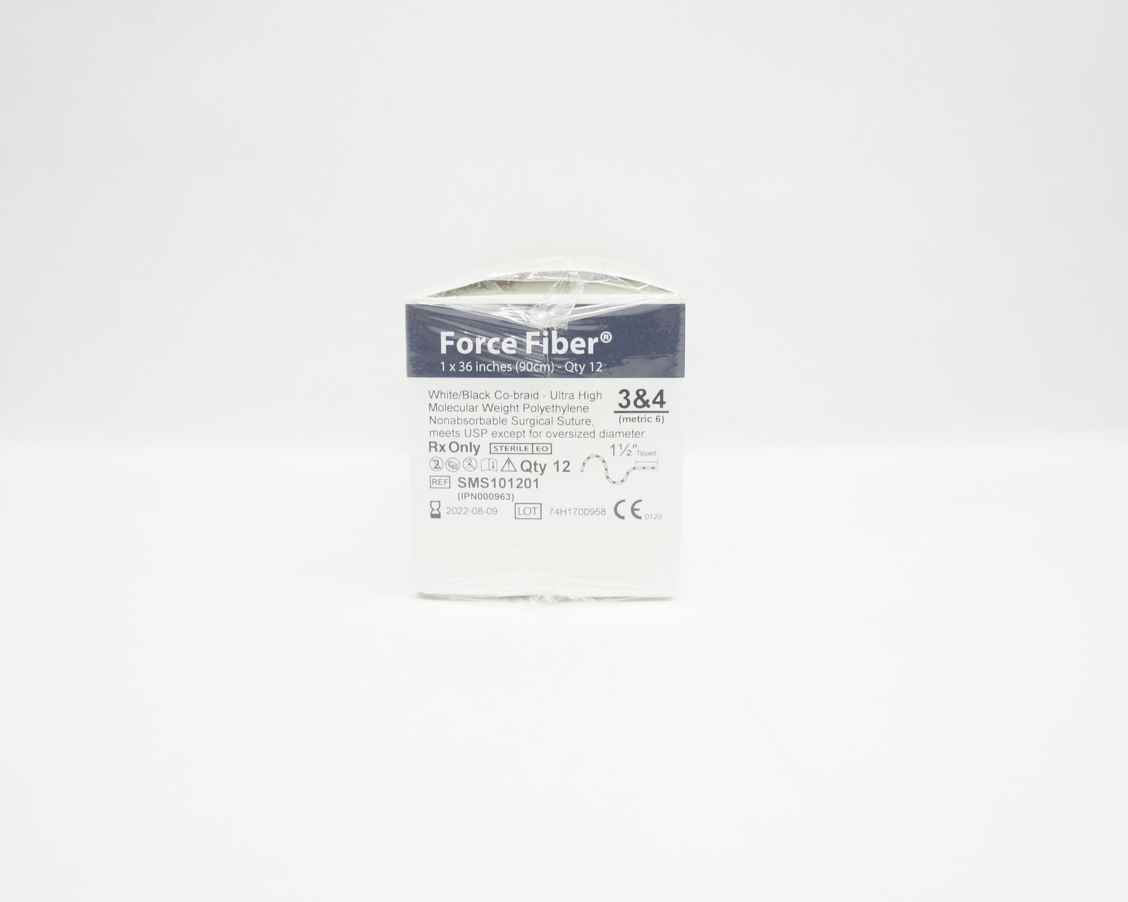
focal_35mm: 31
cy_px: 458
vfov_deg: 47.1
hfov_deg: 57.2
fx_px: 1035
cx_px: 552
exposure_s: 1/60
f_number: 6.3
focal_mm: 18
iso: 800
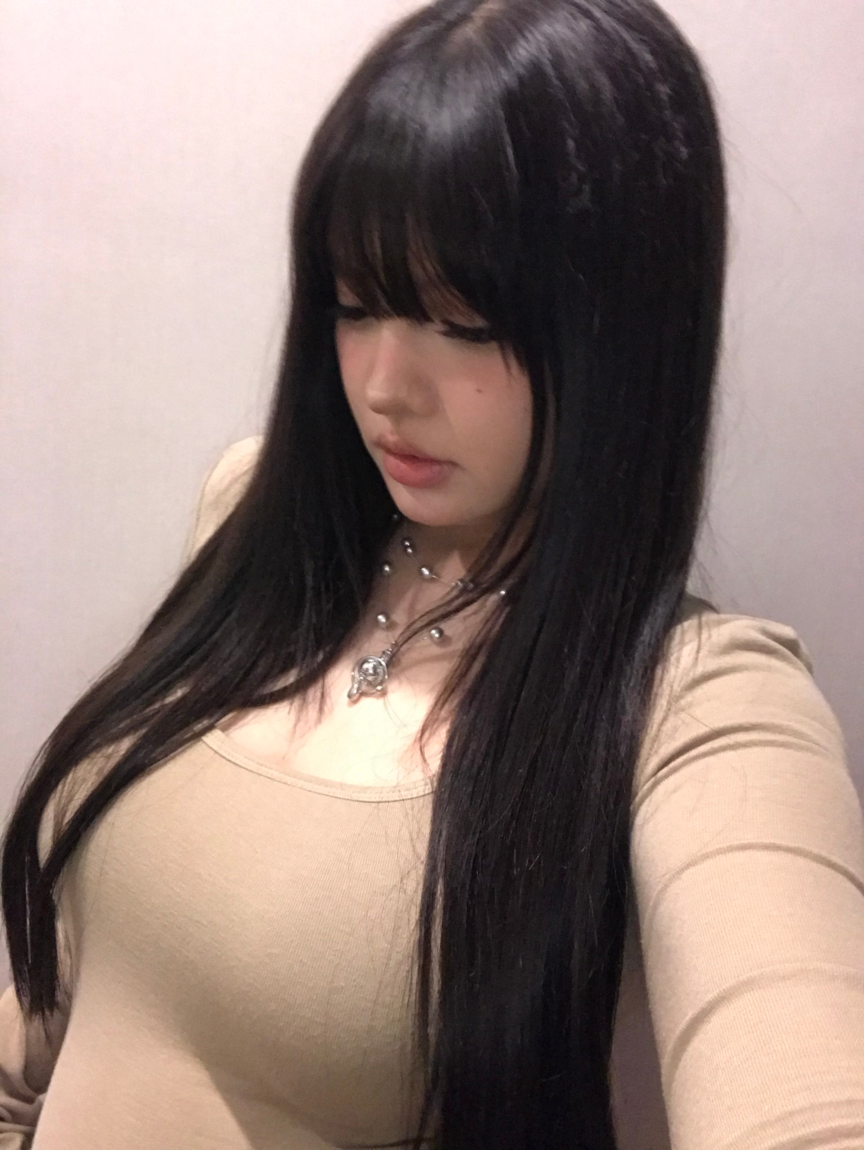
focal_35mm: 32
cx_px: 432
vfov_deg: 56.8
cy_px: 575
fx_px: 1064
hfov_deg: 44.2
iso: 400
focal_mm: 2.87
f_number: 2.2
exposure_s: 1/20
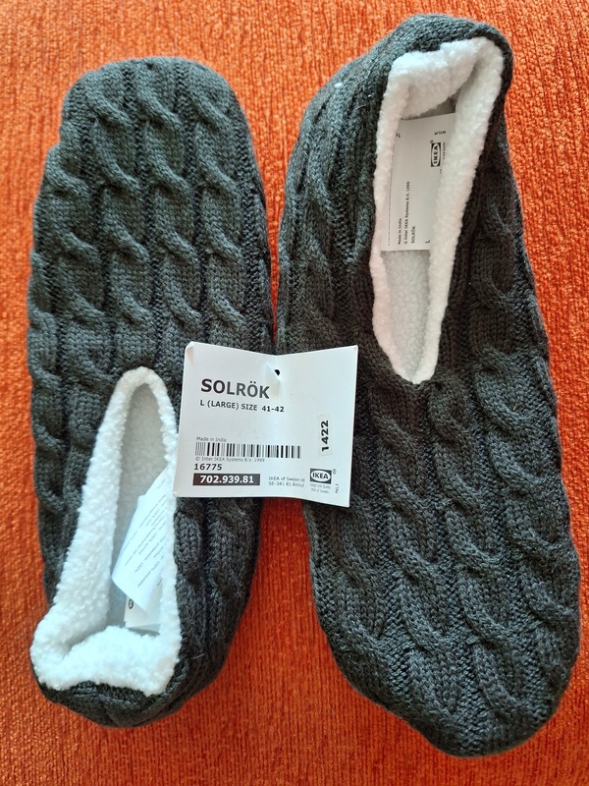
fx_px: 522
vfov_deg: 73.9
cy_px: 393
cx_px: 294
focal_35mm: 23
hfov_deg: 58.9
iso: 200
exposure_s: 1/30
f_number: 1.8
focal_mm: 5.54
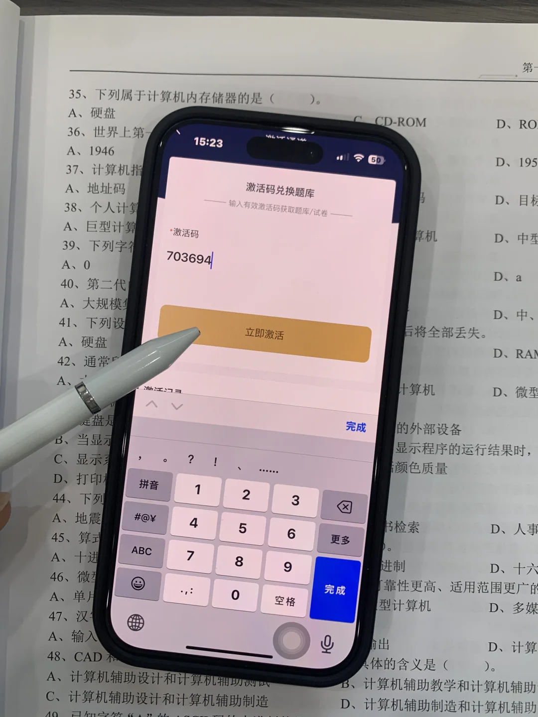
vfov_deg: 67.3
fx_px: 539
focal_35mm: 26
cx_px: 269
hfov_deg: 53.1
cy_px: 358
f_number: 1.8
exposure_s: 1/100
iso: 50
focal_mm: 4.25
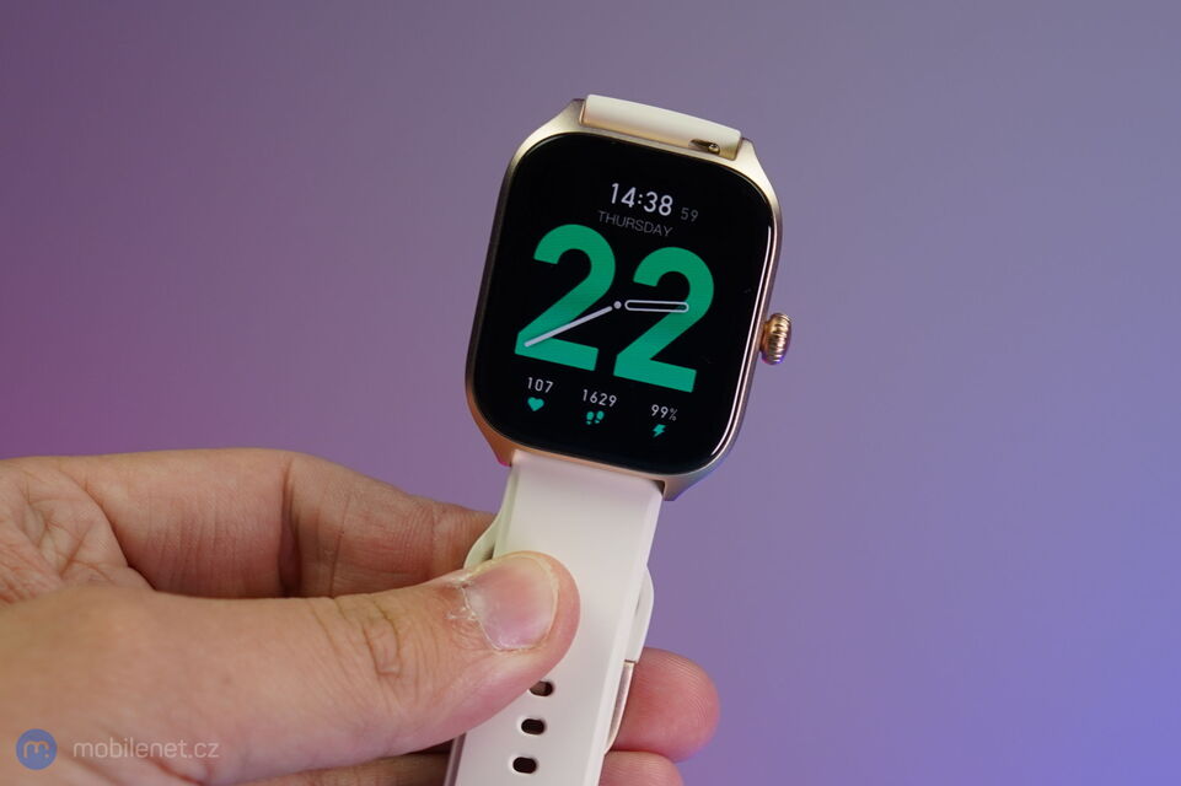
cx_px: 590
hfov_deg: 58.7
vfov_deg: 41.1
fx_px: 1049
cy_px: 393
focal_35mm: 32
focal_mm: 32
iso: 250
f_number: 5.6
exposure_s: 1/100
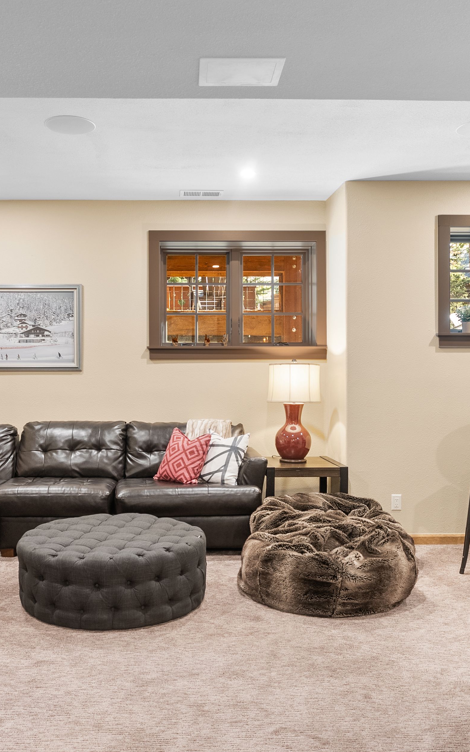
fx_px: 642
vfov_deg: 60.7
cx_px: 172
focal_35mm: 31
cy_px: 367
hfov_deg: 39.9
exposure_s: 1/20
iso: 250
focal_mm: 18.2
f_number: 7.1
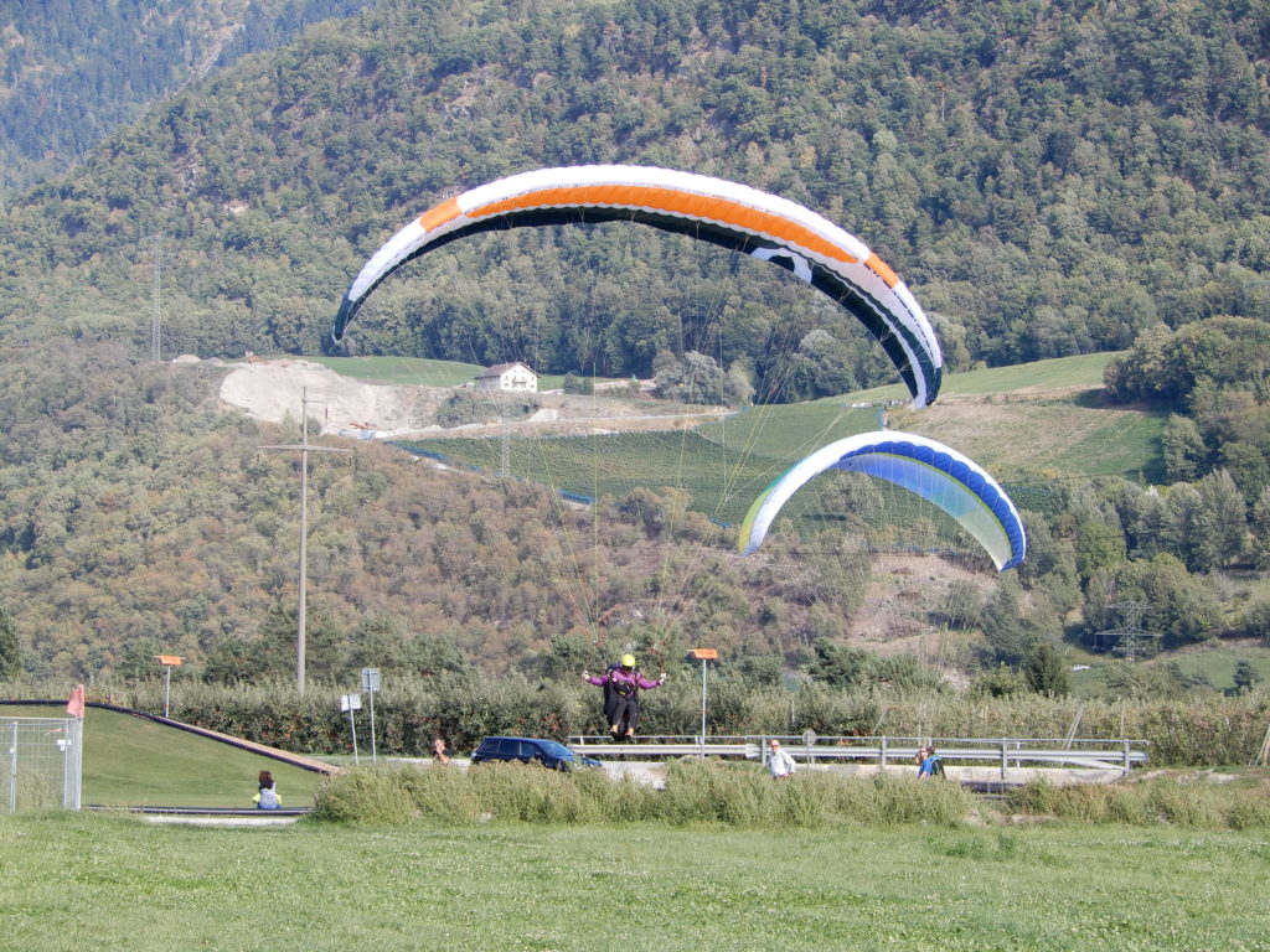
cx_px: 635
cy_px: 476
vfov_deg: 11.0
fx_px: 4953
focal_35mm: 135
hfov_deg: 14.6
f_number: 5
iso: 80
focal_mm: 24.1
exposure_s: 1/160
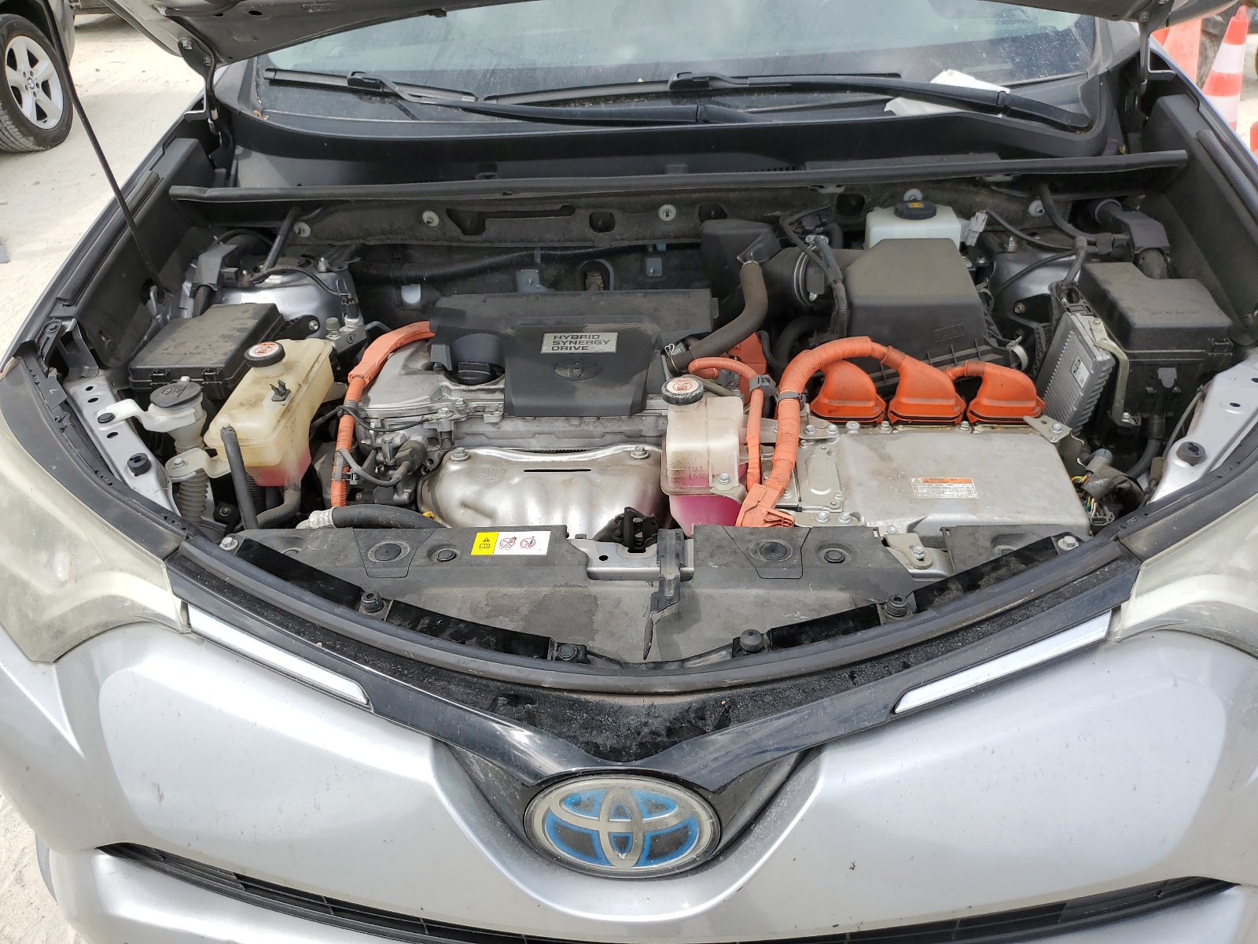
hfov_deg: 67.3
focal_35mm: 26
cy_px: 472
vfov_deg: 53.1
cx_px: 629
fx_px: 945
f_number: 1.5
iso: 50
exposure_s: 1/1667
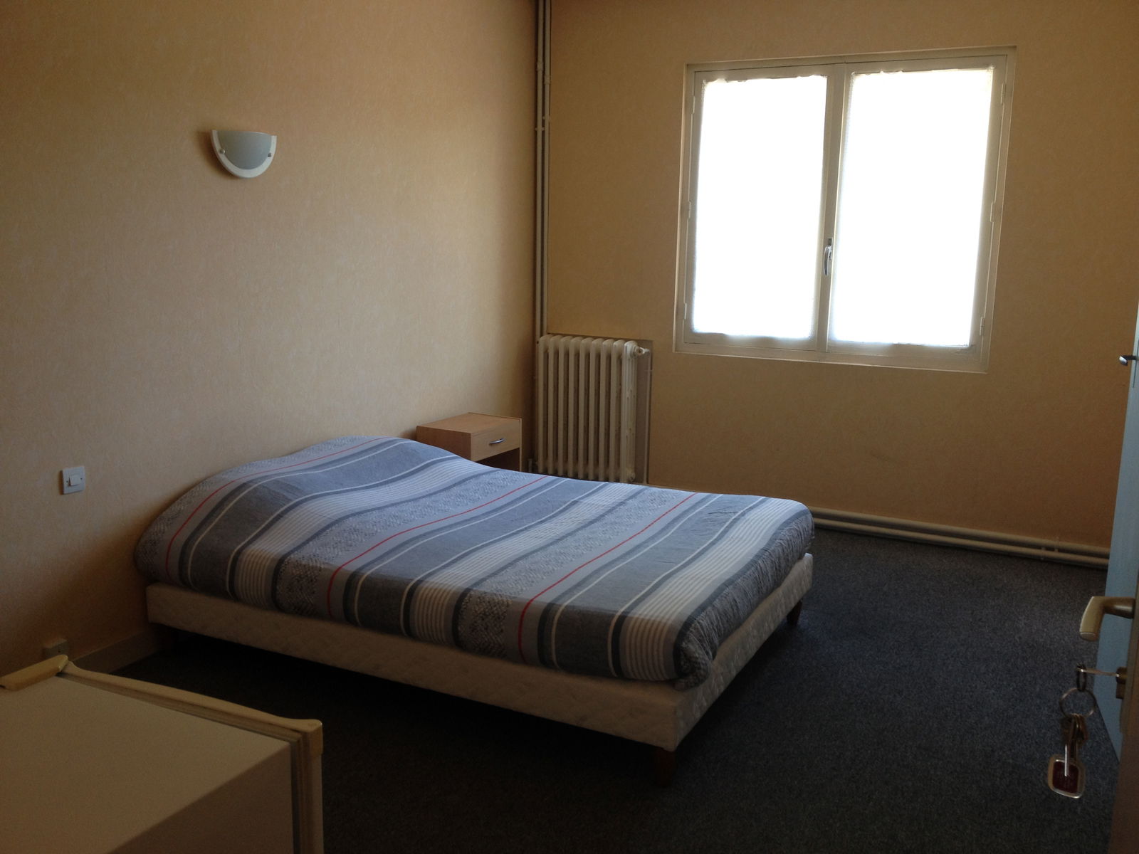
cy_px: 427
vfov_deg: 40.7
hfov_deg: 52.6
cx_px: 570
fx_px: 1152
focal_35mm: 35
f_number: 2.4
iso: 50
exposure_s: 1/24
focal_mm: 4.28
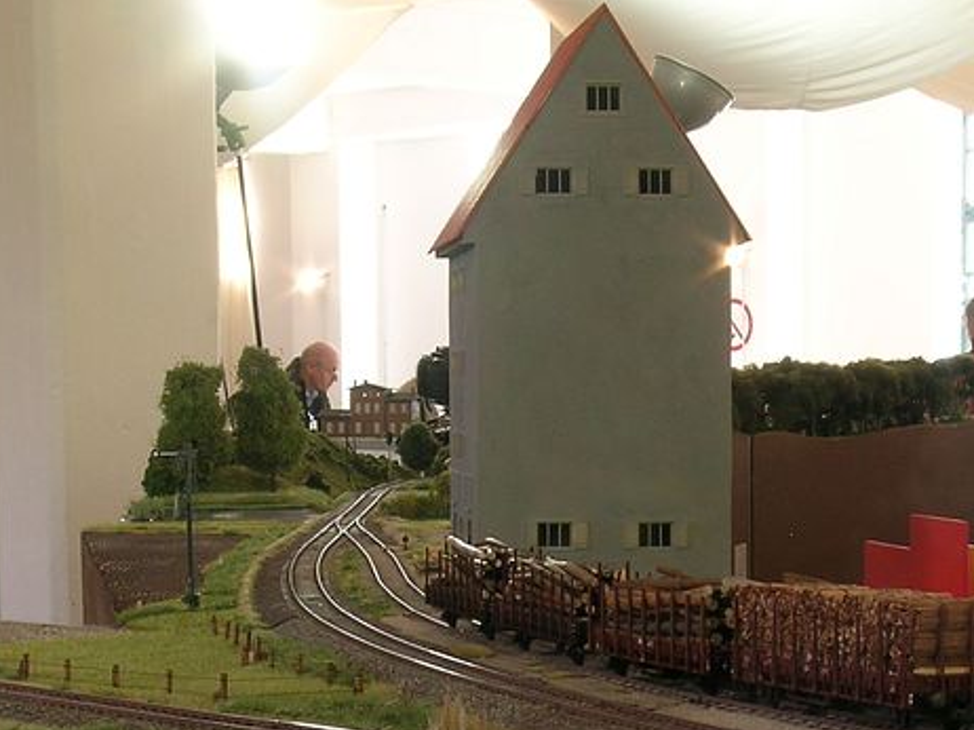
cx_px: 687
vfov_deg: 14.4
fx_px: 2869
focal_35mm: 102
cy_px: 606
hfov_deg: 19.2
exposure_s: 1/2
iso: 50
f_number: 7.4
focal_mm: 9.5
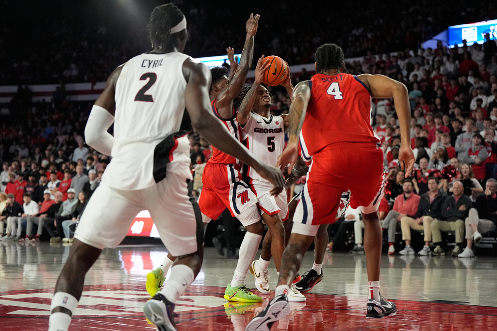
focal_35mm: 70
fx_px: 966
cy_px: 166
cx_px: 248
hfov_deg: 28.8
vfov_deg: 19.5
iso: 5000
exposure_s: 1/2500
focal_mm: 70
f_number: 2.8
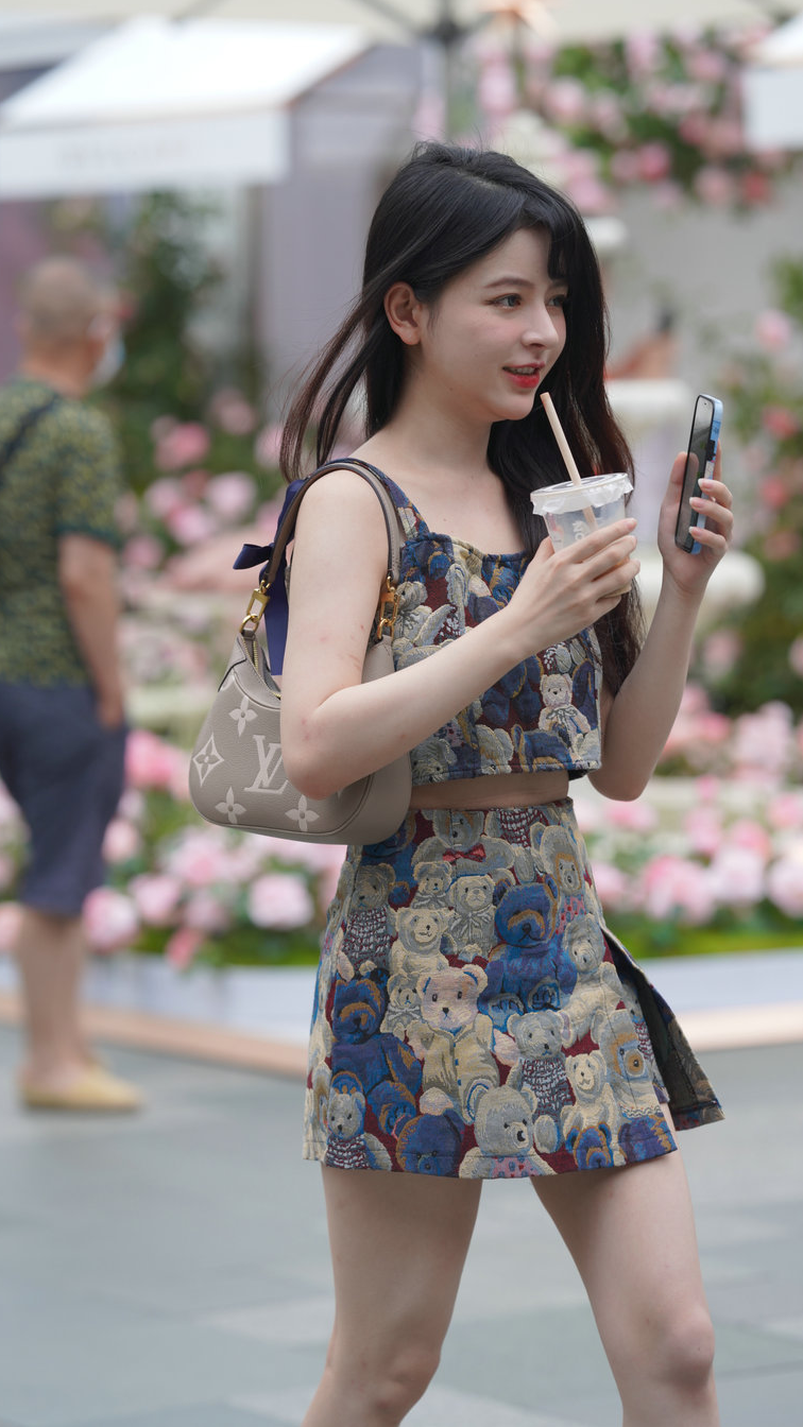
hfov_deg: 8.5
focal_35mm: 142
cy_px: 712
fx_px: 5375
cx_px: 430
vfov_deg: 15.1
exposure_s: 1/640
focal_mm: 135
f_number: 3.5
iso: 320
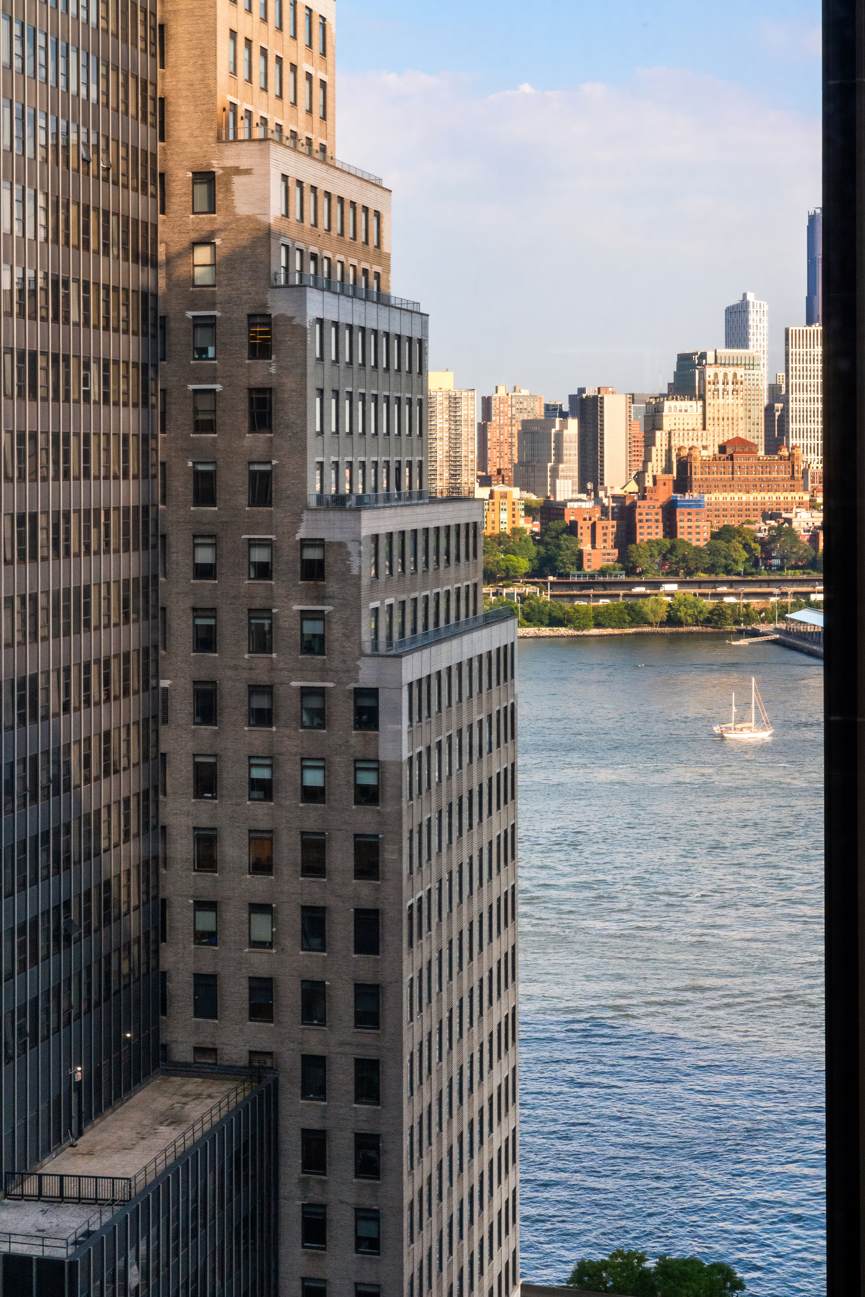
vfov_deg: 28.8
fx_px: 2523
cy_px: 648
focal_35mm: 70
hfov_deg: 19.5
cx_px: 432
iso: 1250
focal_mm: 70
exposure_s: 1/160
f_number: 22
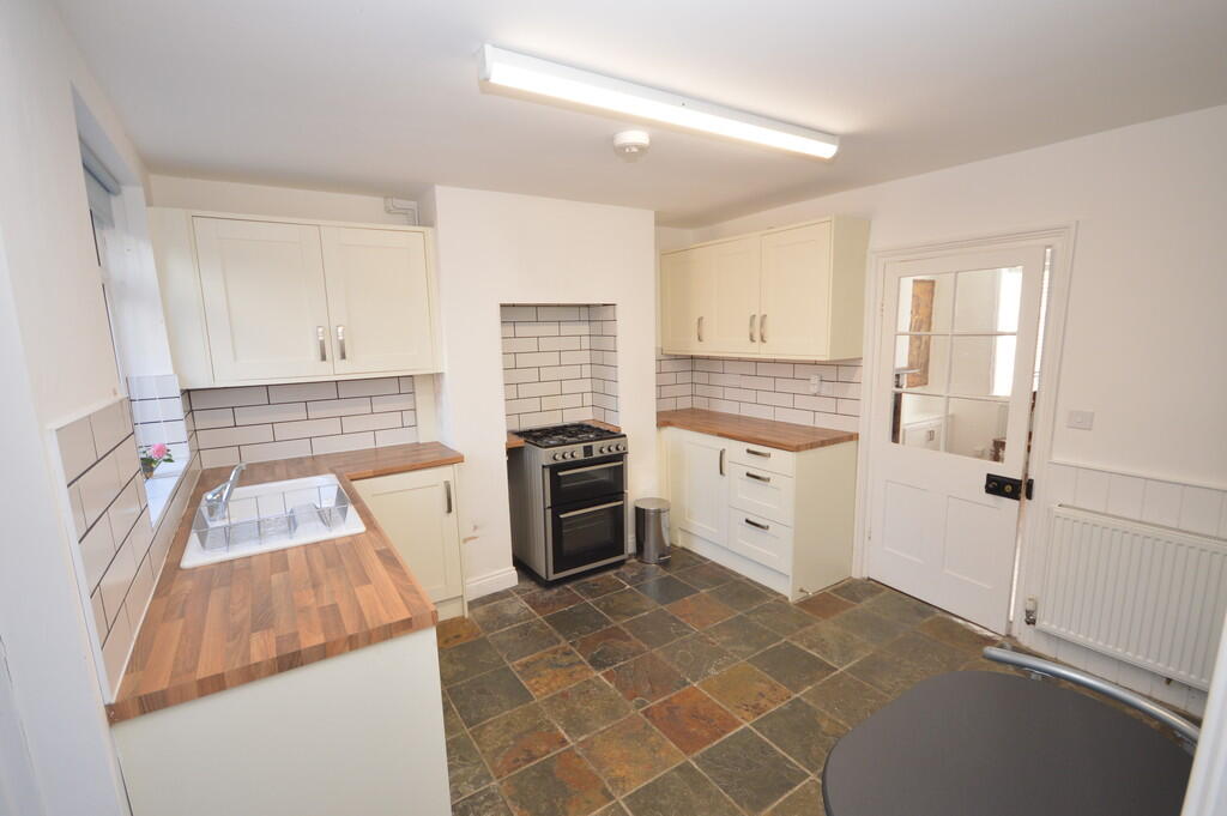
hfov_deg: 100.4
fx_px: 511
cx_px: 614
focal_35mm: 15
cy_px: 408
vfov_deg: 77.2
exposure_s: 1/80
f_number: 4.5
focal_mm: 10
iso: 400
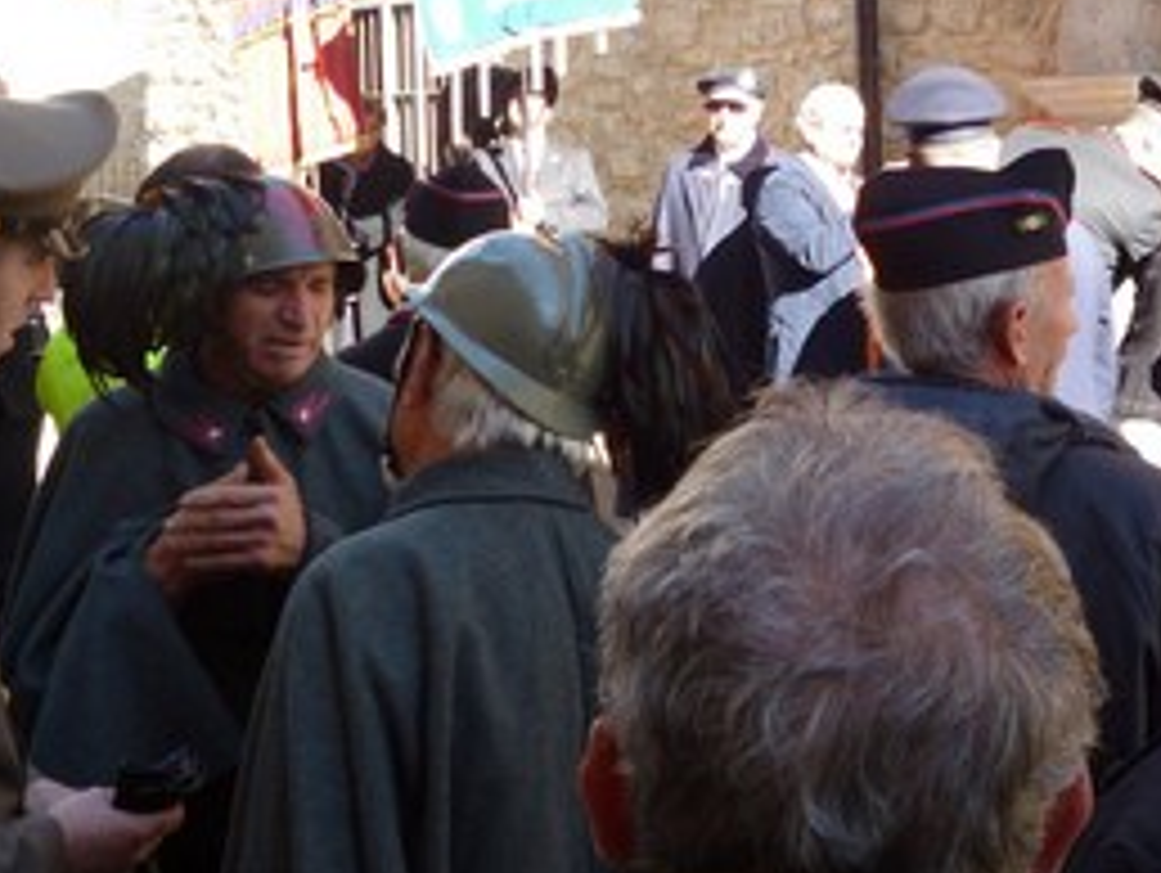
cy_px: 169
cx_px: 711
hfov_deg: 31.1
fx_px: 2081
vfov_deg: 23.3
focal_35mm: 62
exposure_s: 1/100
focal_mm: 5.7
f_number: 3.3
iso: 100
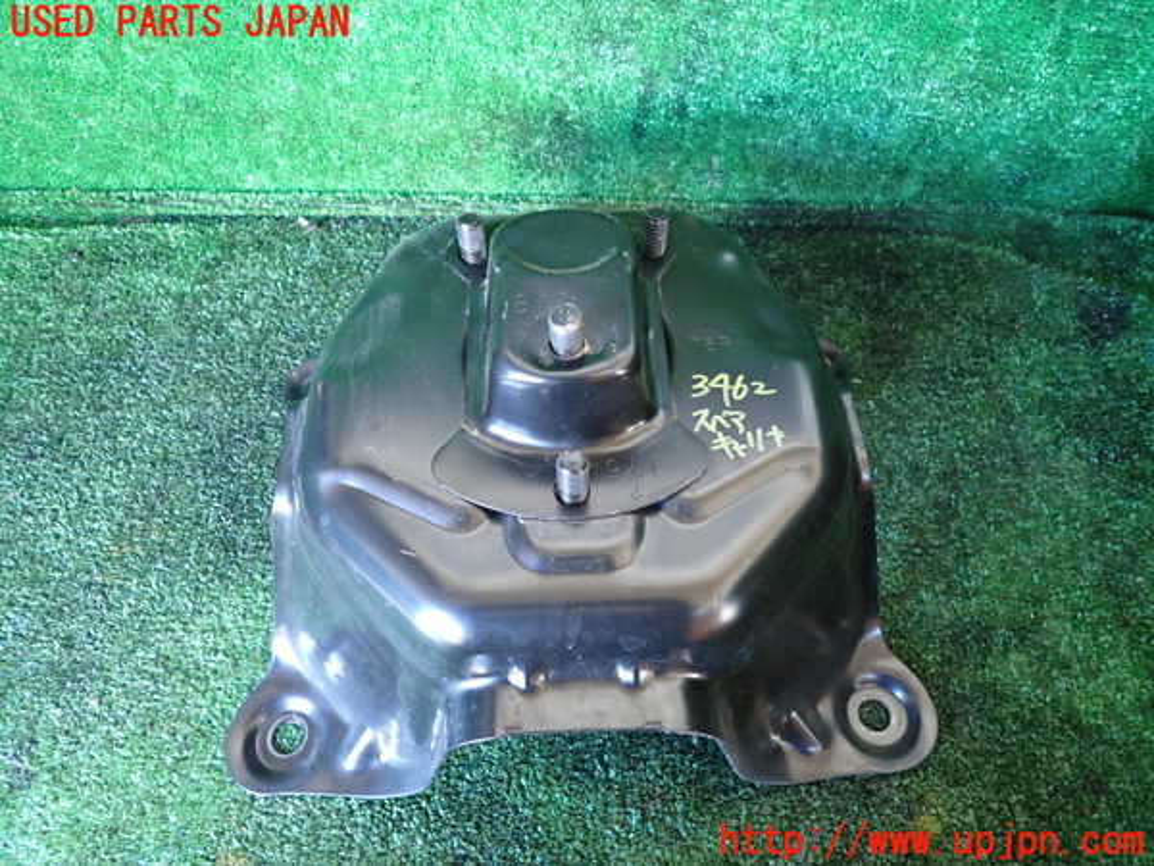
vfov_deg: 54.9
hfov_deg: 69.4
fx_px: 833
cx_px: 577
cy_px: 433
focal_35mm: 25
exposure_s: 1/30
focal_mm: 4.5
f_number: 2
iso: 500
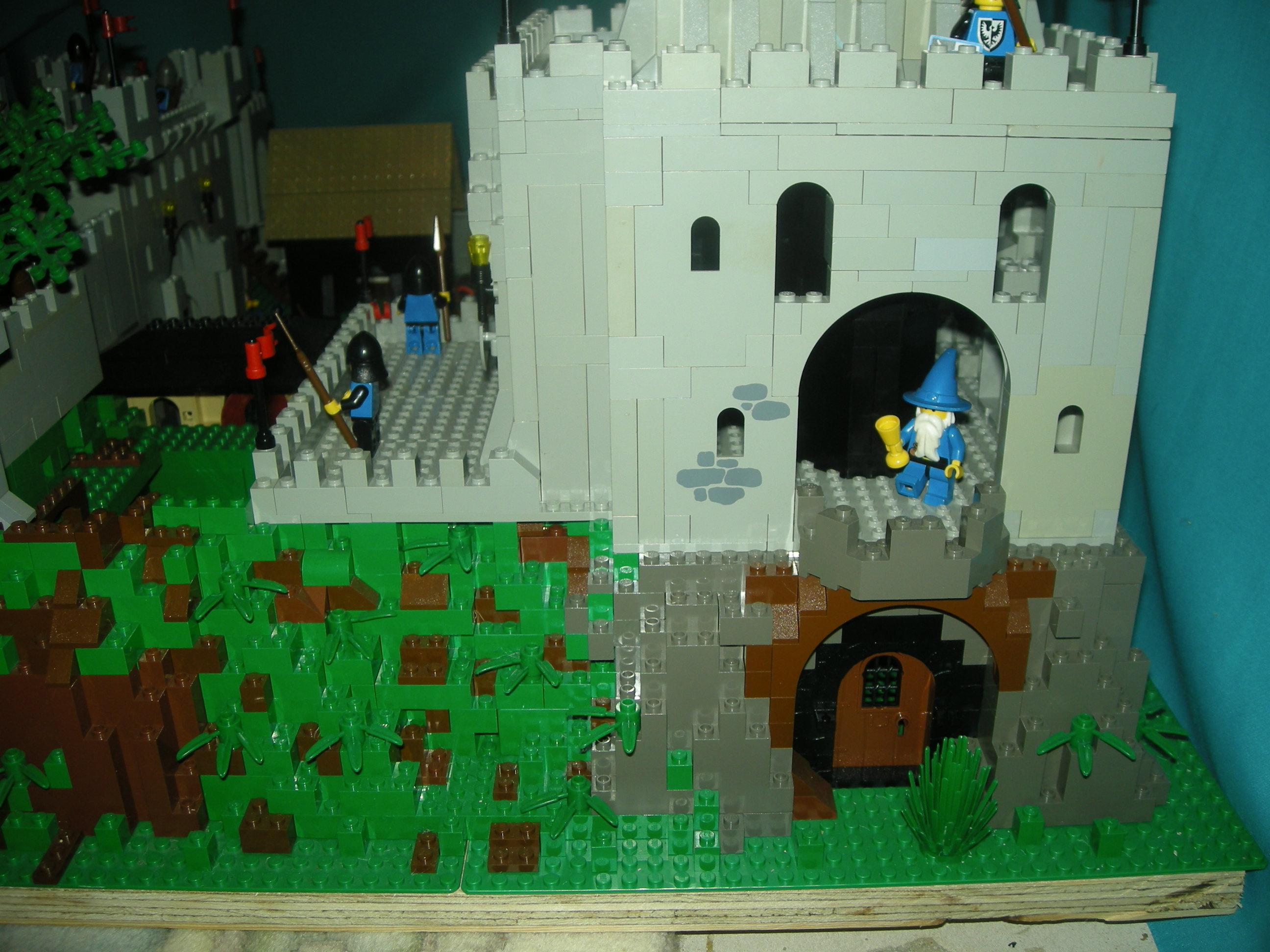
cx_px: 635
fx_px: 1284
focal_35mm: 35
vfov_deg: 40.7
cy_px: 476
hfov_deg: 52.6
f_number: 2.8
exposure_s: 1/60
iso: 50
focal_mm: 5.7
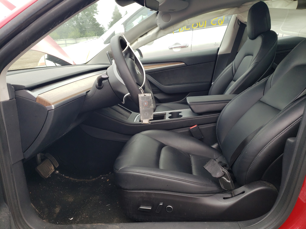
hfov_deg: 67.3
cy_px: 114
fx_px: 230
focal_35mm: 26
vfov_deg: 53.1
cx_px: 153
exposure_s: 1/141
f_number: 1.5
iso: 50
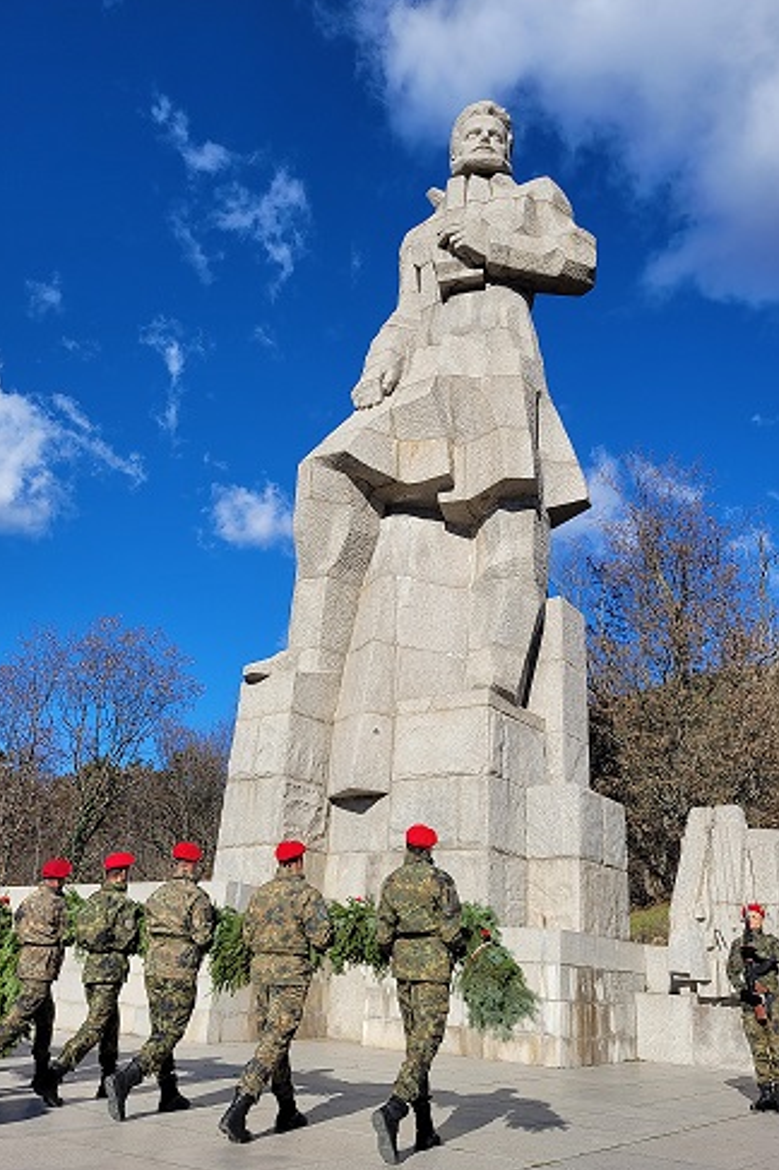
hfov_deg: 46.3
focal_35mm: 28
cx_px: 402
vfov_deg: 65.5
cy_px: 584
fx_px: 910
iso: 40
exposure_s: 1/3026
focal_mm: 5.4
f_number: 1.8
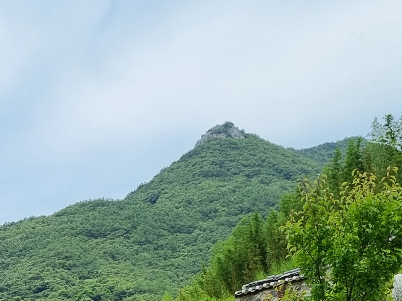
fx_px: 976
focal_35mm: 84
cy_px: 468
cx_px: -72
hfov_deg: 21.7
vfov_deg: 15.9
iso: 50
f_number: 1.8
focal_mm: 5.4
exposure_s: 1/3264
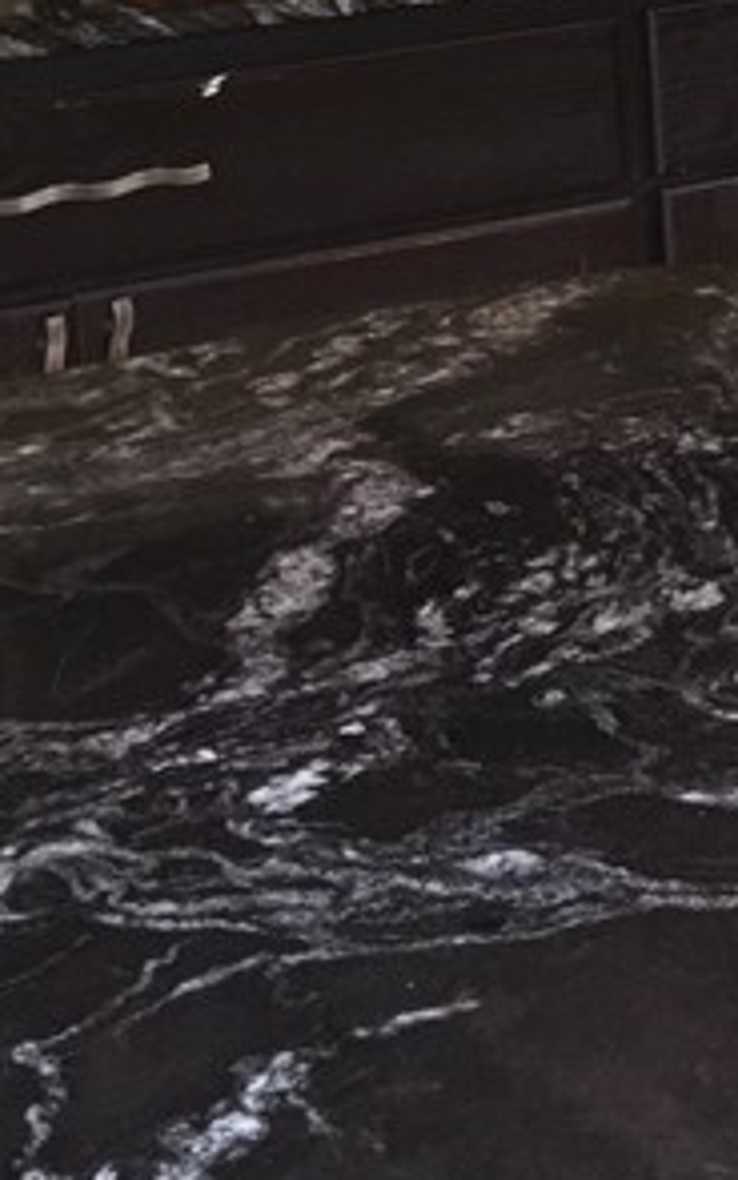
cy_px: -80
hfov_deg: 10.8
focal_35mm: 107
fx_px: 3440
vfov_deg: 18.8
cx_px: 1652
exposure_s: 1/30
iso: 40
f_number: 2.2
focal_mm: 4.15
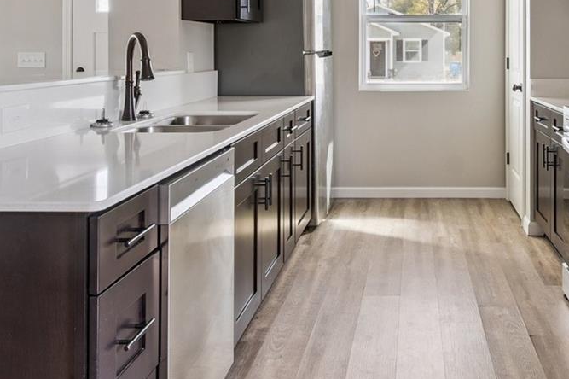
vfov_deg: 34.9
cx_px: 408
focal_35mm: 36
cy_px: 45
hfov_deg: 51.5
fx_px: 569
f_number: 8
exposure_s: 1/2.5
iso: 200
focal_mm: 10
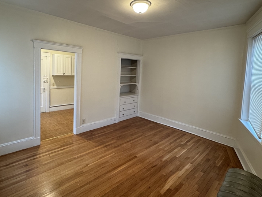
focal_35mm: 20
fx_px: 151
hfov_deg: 81.6
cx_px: 121
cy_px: 82
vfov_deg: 65.5
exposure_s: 1/60
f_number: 2.2
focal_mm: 2.22
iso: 250
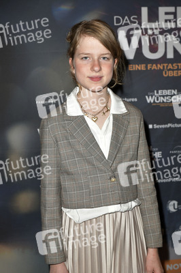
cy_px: 136
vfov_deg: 34.5
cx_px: 90
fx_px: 438
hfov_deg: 23.3
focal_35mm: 58
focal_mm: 58
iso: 1250
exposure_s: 1/250
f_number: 6.3
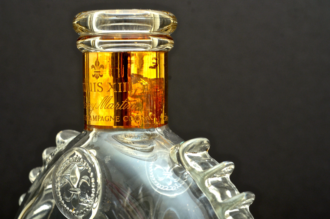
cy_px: 110
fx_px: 755
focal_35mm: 82
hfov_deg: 24.7
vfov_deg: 16.5
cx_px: 165
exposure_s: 1/250
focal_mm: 55
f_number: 8
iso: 160
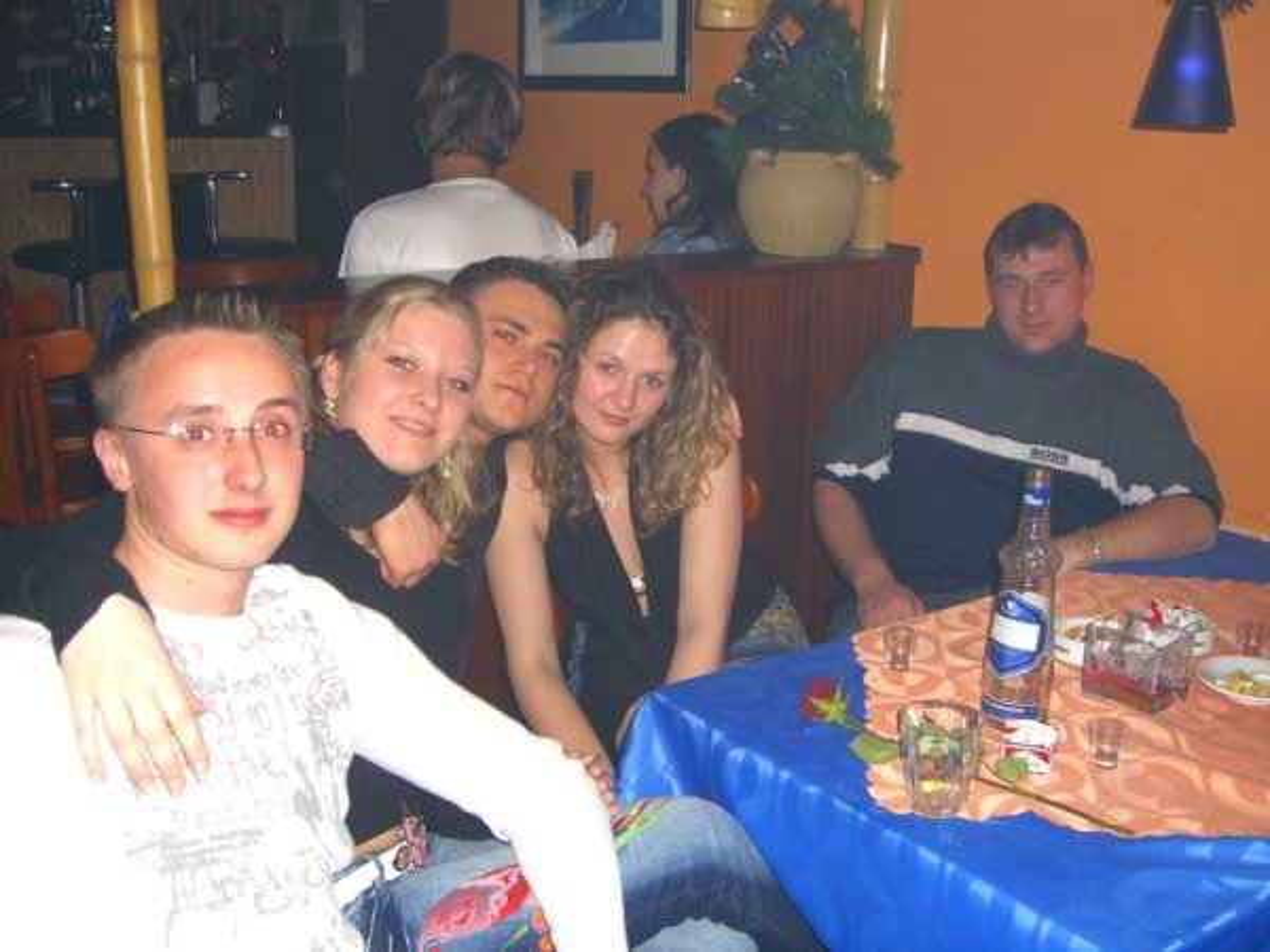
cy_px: 476
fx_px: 1394
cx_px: 635
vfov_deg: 37.7
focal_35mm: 38
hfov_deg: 49.0
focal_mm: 7.9
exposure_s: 1/60
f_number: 2.8
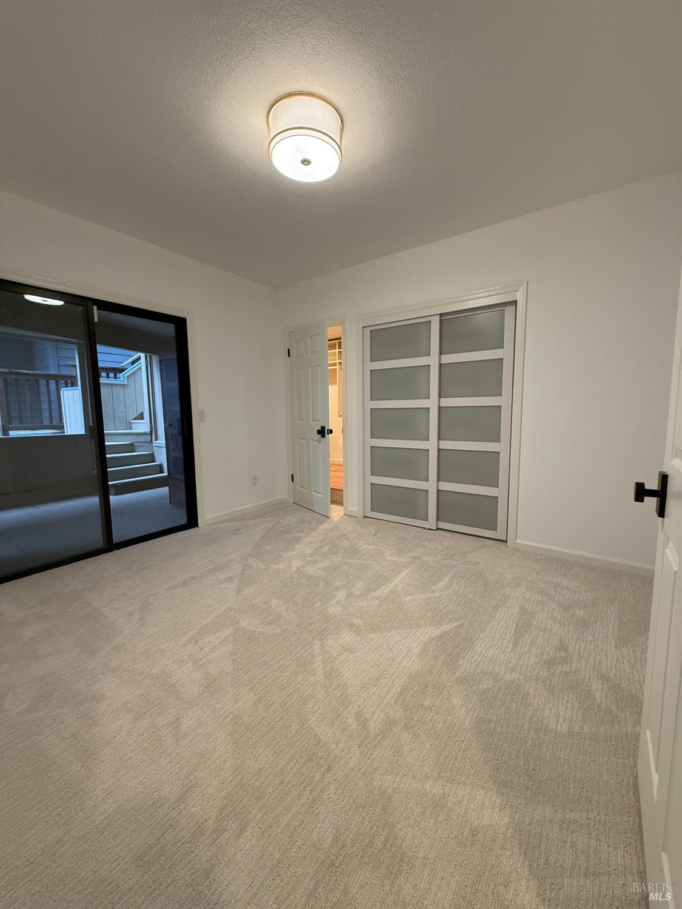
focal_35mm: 14
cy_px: 454
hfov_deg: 85.7
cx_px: 341
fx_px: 368
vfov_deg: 102.1
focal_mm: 2.22
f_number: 2.2
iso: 250
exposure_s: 1/60
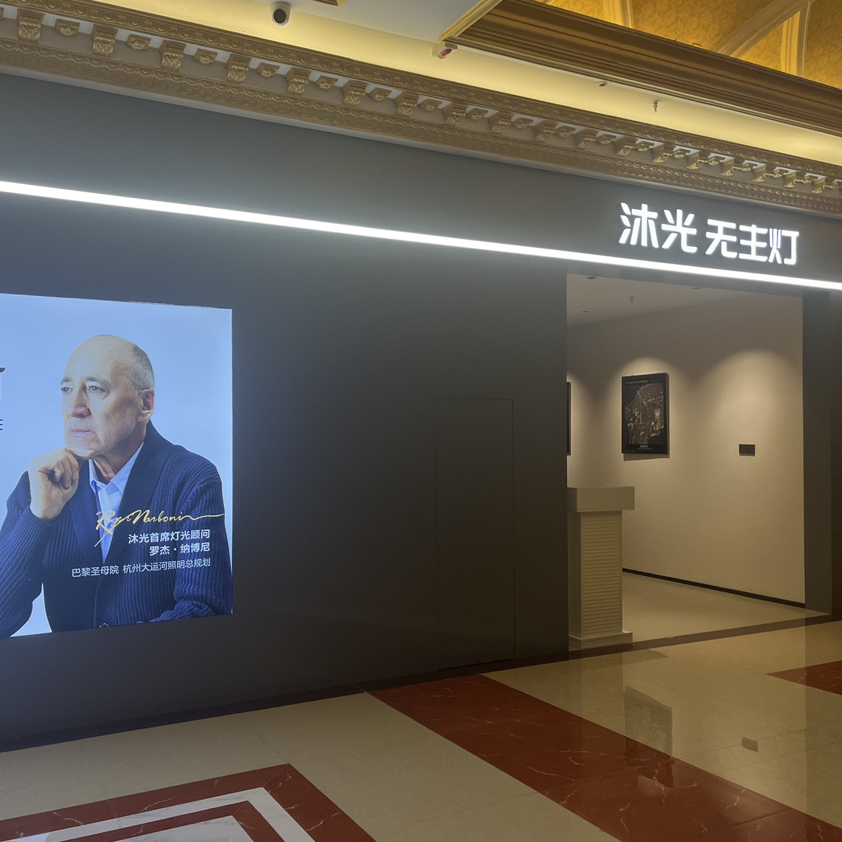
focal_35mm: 31
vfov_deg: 52.5
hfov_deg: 52.4
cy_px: 422
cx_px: 370
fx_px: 853
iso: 40
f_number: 1.6
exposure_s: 1/275
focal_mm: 5.1
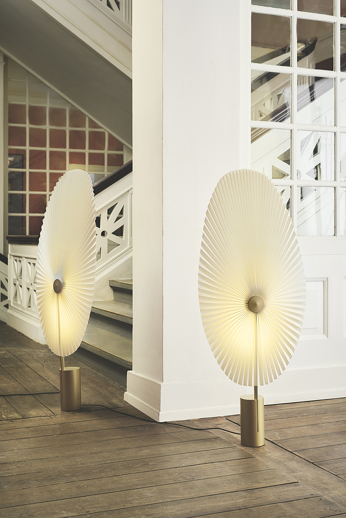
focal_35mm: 50
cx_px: 173
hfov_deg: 27.0
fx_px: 721
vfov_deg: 39.6
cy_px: 259
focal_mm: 50
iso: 100
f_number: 8
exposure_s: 1/250
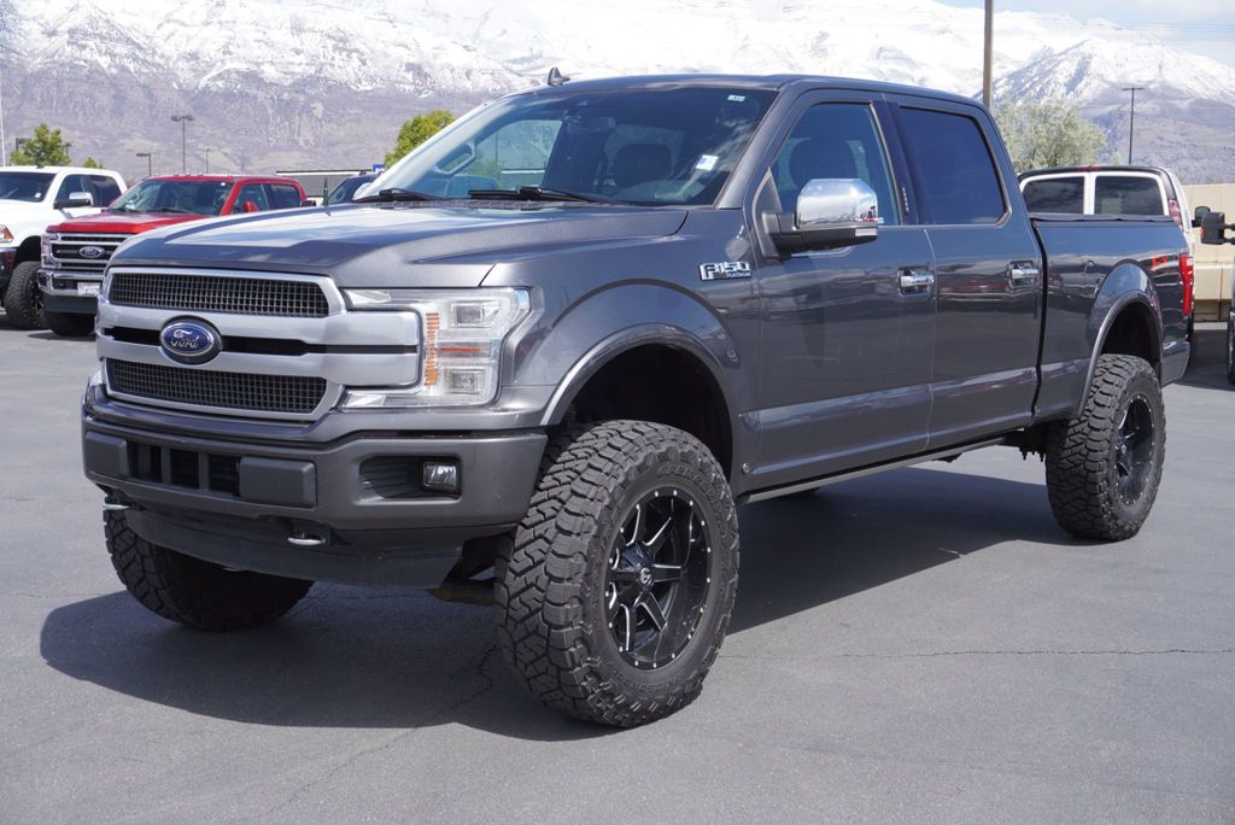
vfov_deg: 29.0
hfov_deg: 42.3
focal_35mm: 46
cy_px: 412
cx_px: 618
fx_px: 1596
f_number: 9
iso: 100
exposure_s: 1/200
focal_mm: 31
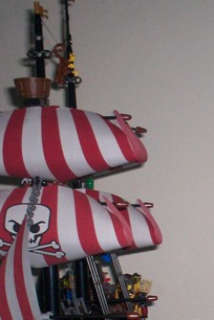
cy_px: 254
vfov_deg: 20.6
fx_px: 874
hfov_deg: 13.5
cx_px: 278
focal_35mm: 98
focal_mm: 6
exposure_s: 1/60
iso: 140
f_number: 4.5
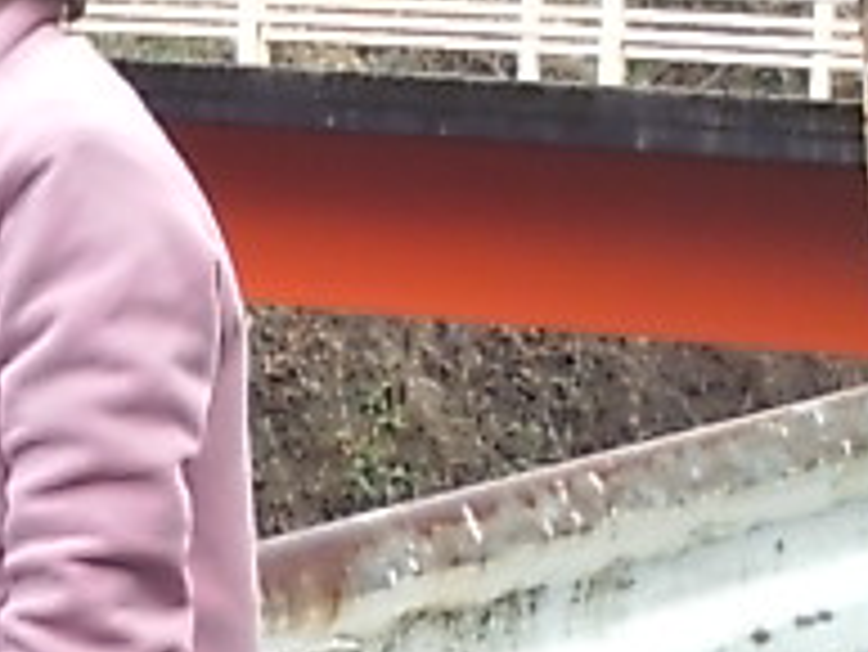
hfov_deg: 19.3
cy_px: 710
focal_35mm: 96
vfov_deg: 15.0
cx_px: -162
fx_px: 2409
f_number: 3.5
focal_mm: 3.73
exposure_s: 1/66.7
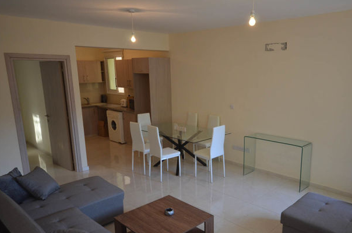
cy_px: 135
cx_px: 202
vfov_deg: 46.0
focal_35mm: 28
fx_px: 273
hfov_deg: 65.2
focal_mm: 16
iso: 500
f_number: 5
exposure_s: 1/60
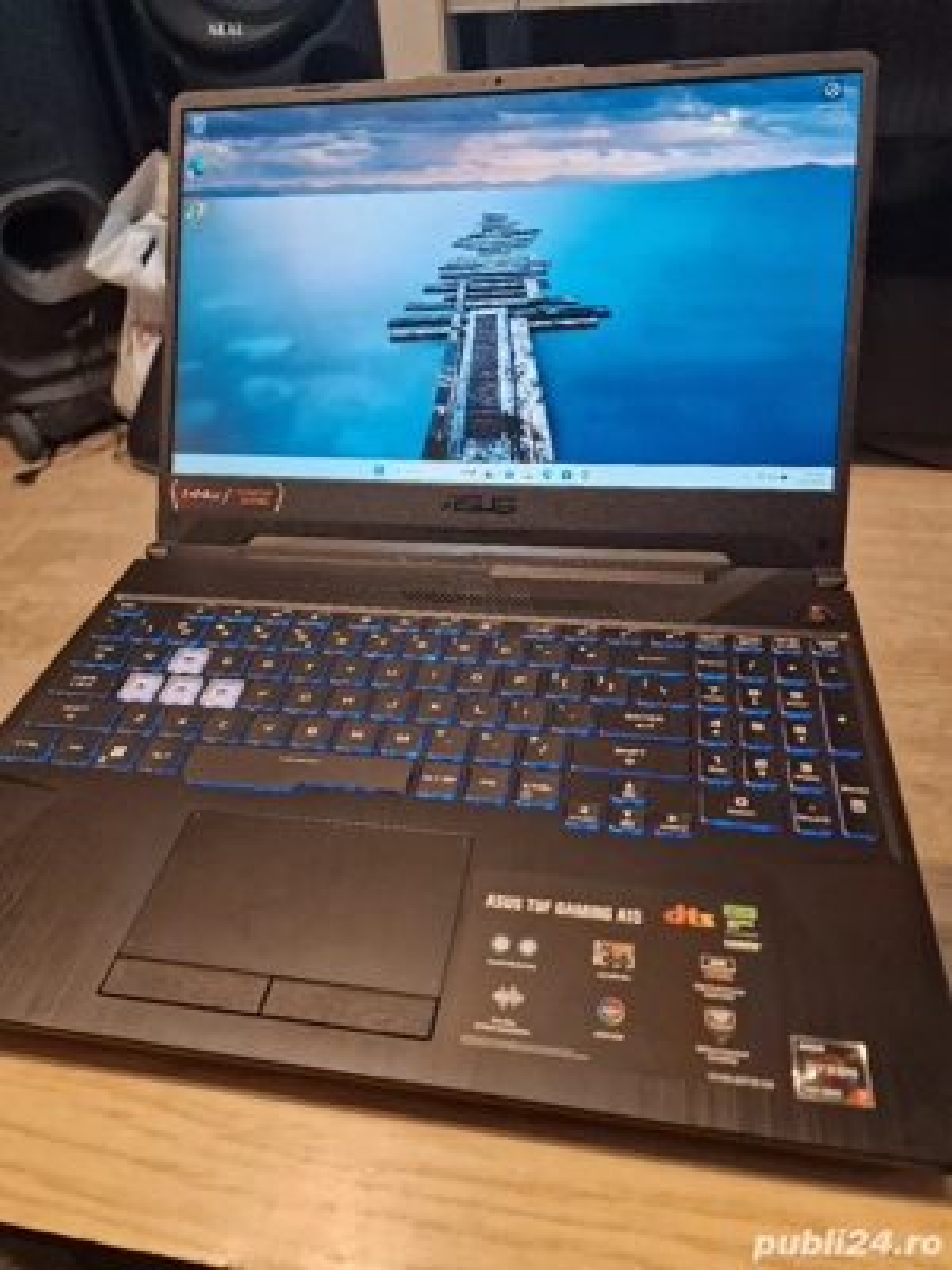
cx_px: 476
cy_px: 635
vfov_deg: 73.9
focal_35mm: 23
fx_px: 843
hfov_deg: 58.9
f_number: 1.8
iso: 500
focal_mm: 6.4
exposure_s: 1/100
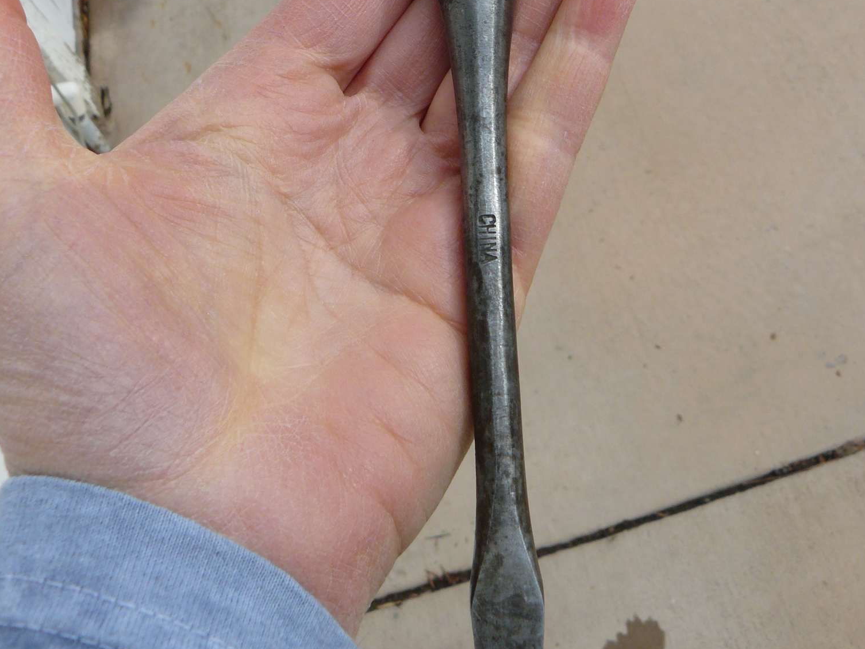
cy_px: 121
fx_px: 1224
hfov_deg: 38.9
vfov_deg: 28.9
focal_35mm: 49
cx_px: 440
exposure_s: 1/200
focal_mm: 6
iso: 100
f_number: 5
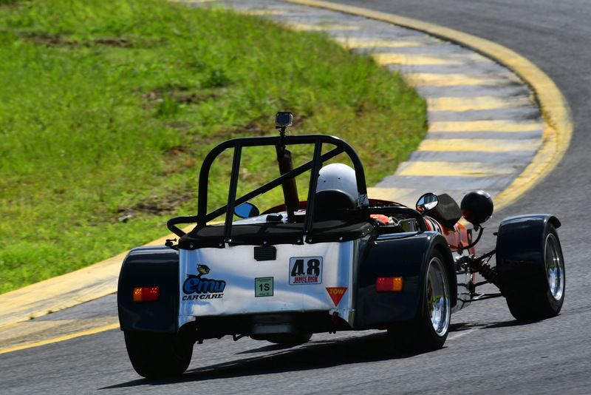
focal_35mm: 750
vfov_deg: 1.8
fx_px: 12316
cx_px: 296
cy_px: 198
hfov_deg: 2.7
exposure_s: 1/640
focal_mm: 500
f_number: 11
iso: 320
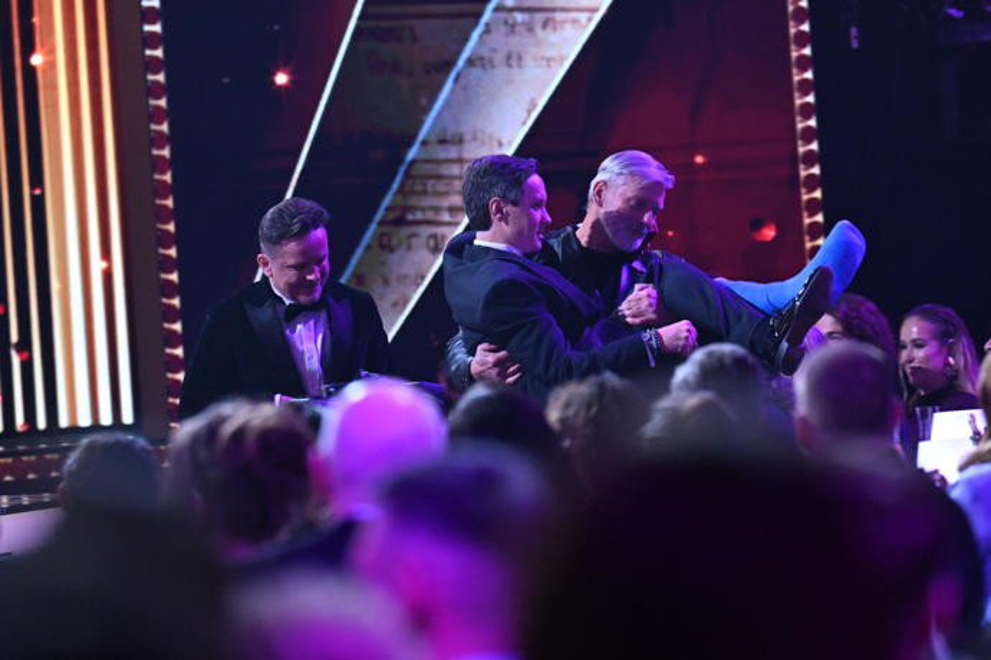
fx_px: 8258
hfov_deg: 6.9
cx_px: 496
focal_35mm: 300
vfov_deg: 4.6
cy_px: 330
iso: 3200
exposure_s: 1/100
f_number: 3.5
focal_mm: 200
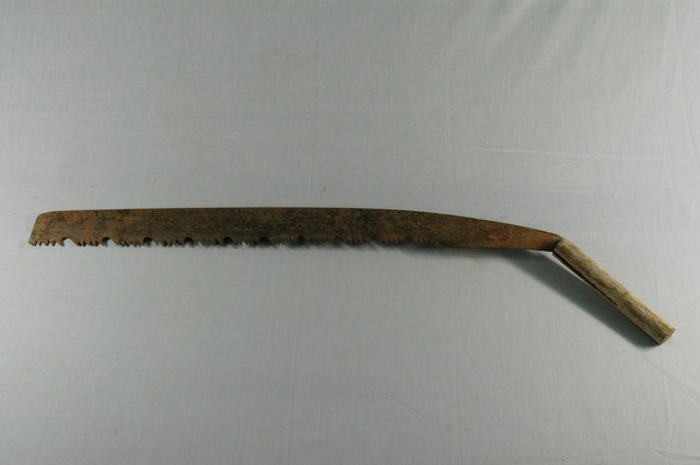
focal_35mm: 51
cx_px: 350
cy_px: 232
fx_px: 990
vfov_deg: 26.4
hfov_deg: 38.9
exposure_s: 1/6
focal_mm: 34
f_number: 10
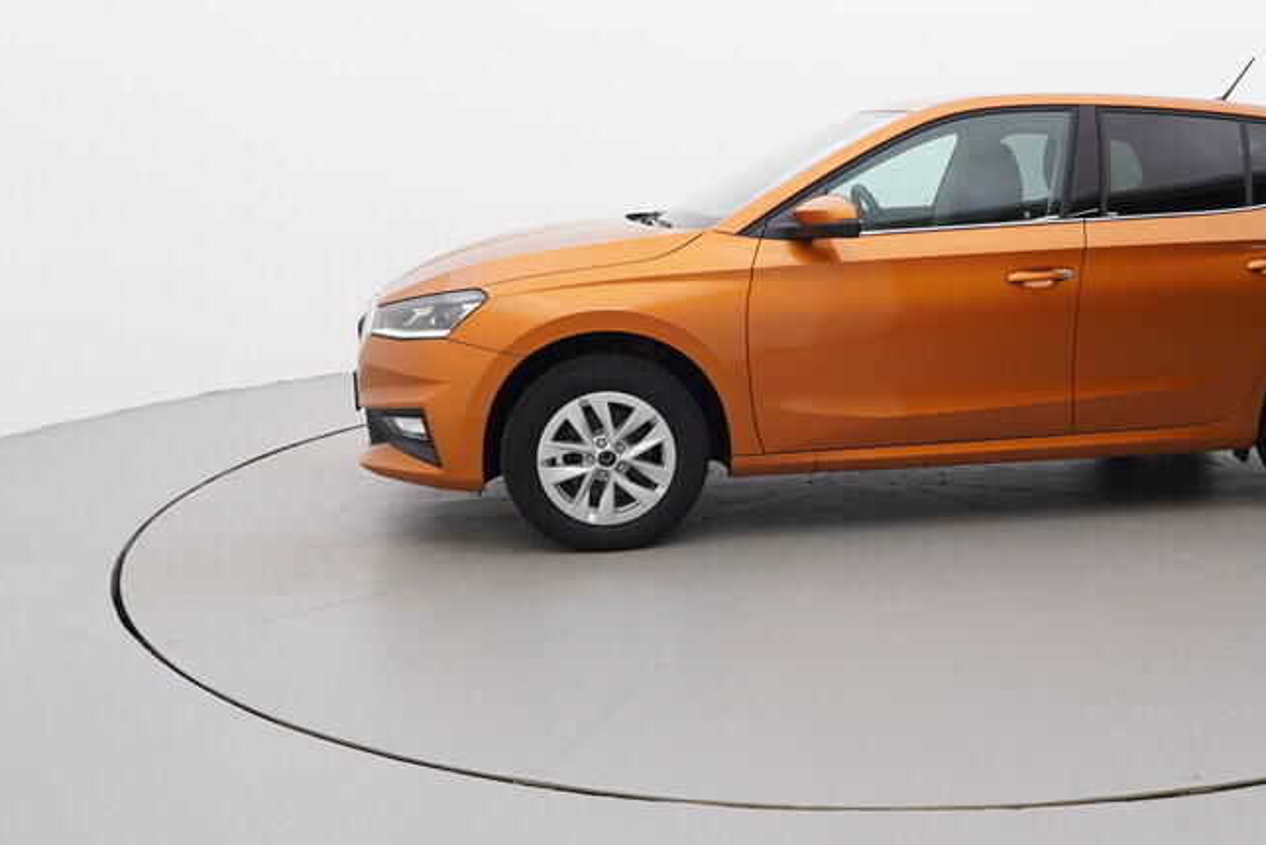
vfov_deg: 37.0
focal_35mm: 36
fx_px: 1259
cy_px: 356
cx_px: 875
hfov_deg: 52.0
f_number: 5
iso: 200
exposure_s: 1/80
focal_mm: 15
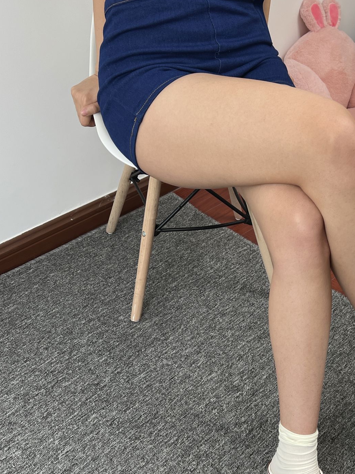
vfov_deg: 41.3
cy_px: 329
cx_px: 260
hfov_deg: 31.7
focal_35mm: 45
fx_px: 615
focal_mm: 5.7
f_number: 1.5
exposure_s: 1/121
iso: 50
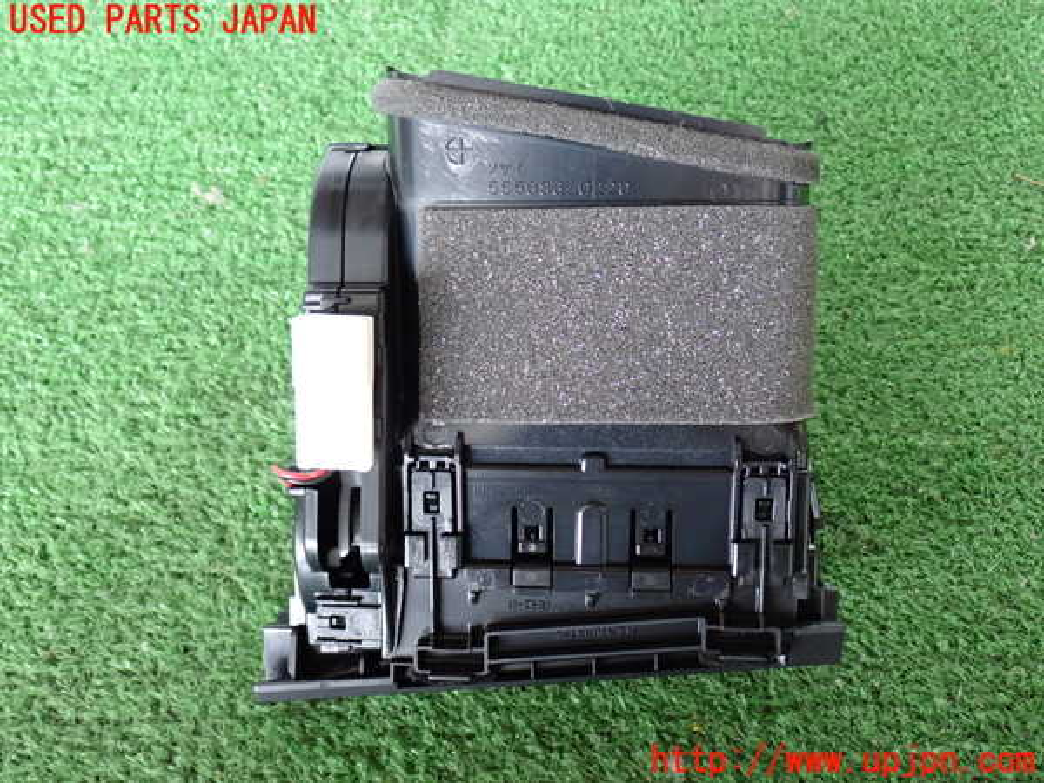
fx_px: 1086
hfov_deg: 51.4
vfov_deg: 39.7
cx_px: 522
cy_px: 392
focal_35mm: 36
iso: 800
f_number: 2.5
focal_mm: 6.37
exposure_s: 1/40
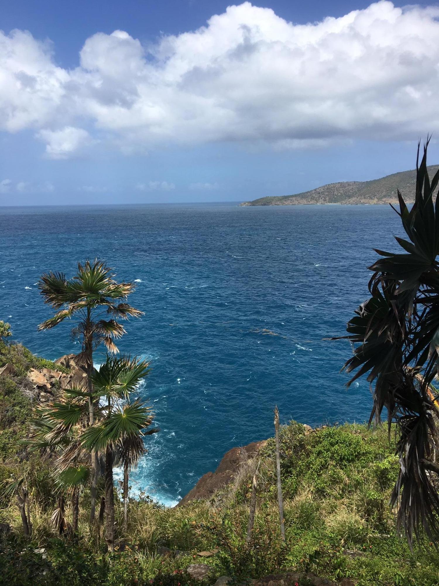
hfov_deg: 48.2
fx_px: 490
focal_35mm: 29
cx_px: 220
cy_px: 293
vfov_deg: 61.7
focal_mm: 4.15
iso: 25
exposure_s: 1/2024
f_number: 2.2
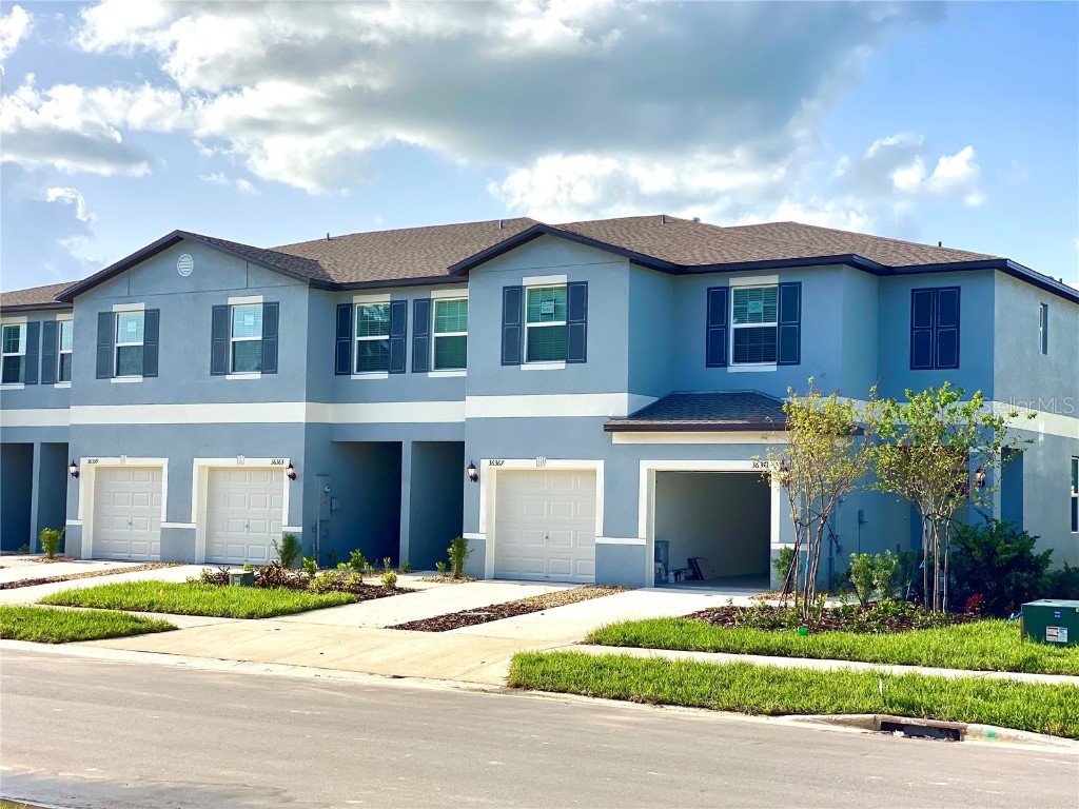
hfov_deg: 36.8
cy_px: 404
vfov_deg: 28.0
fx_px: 1621
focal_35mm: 52
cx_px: 540
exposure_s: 1/1497
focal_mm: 6
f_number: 2
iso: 20
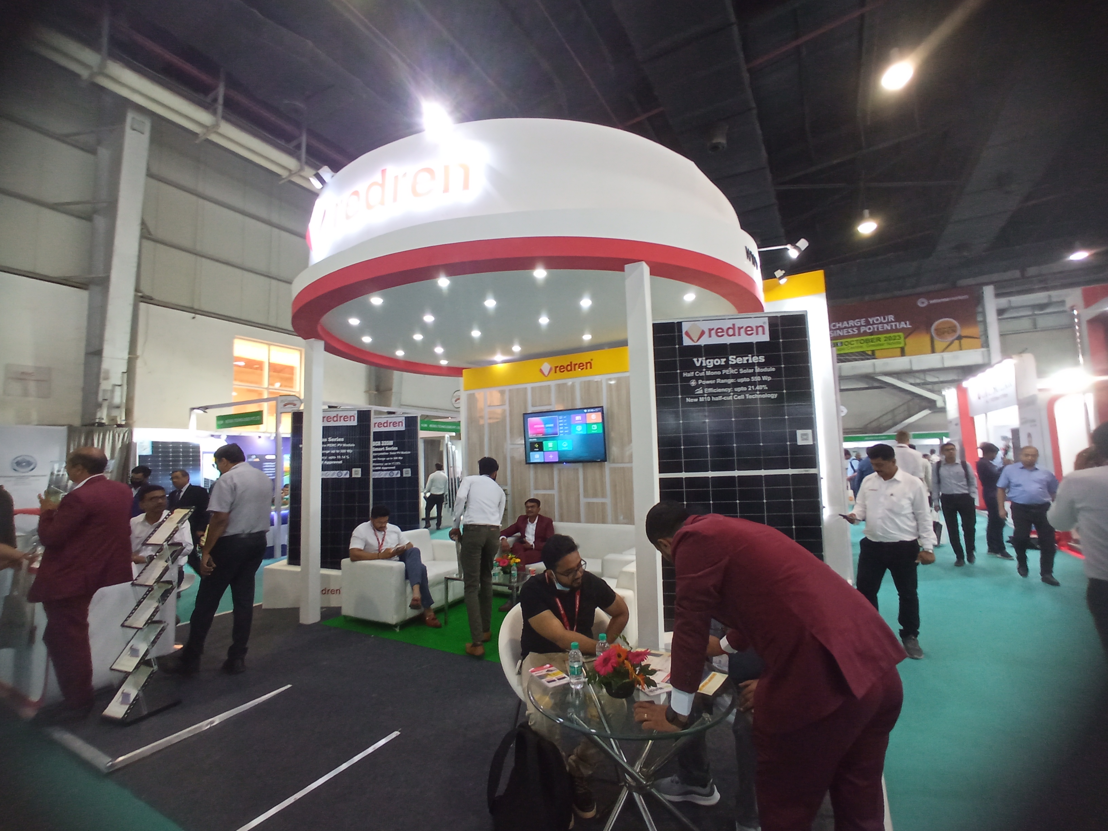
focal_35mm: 15
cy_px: 416
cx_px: 554
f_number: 2.2
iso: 427
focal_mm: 1.65
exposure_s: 1/33.3
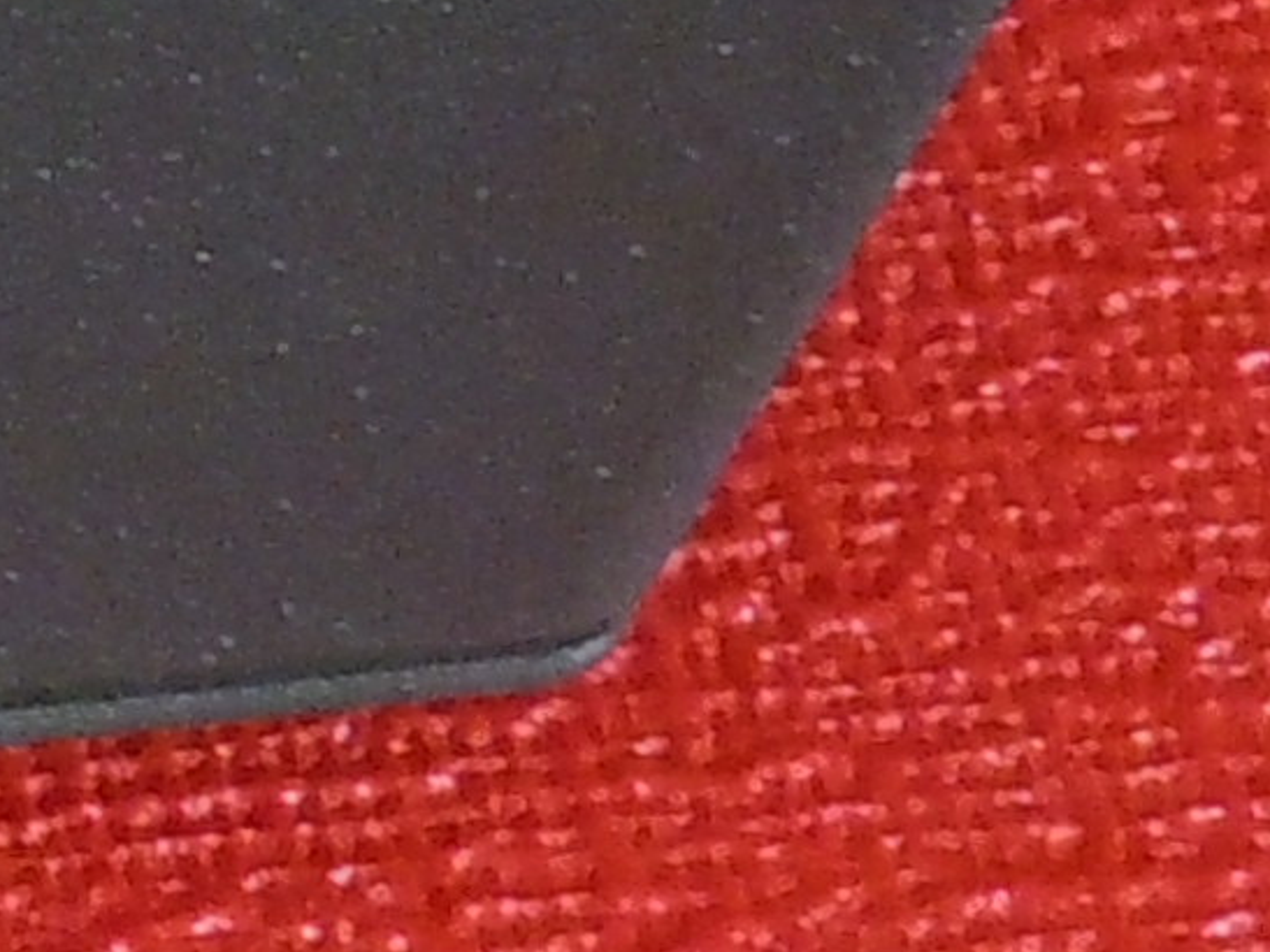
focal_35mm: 237
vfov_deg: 6.3
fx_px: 8693
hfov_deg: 7.5
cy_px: 37
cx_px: -2220
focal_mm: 5.4
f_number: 3.5
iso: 800
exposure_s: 1/25
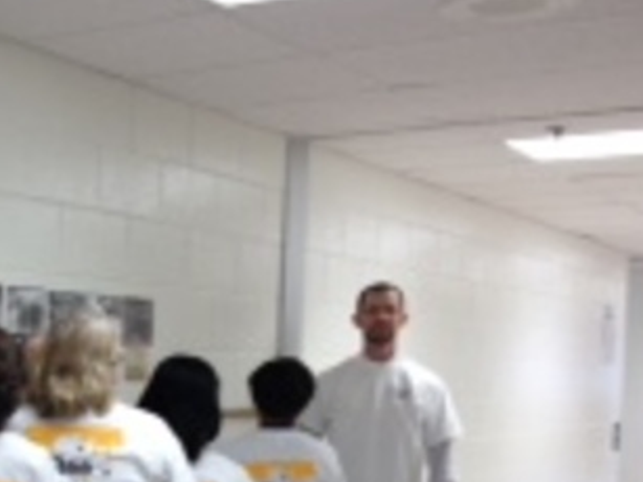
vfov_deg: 17.4
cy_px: 522
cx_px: -59
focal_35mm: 82
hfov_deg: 22.5
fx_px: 1523
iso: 50
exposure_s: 1/30
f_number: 2.4
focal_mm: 4.28
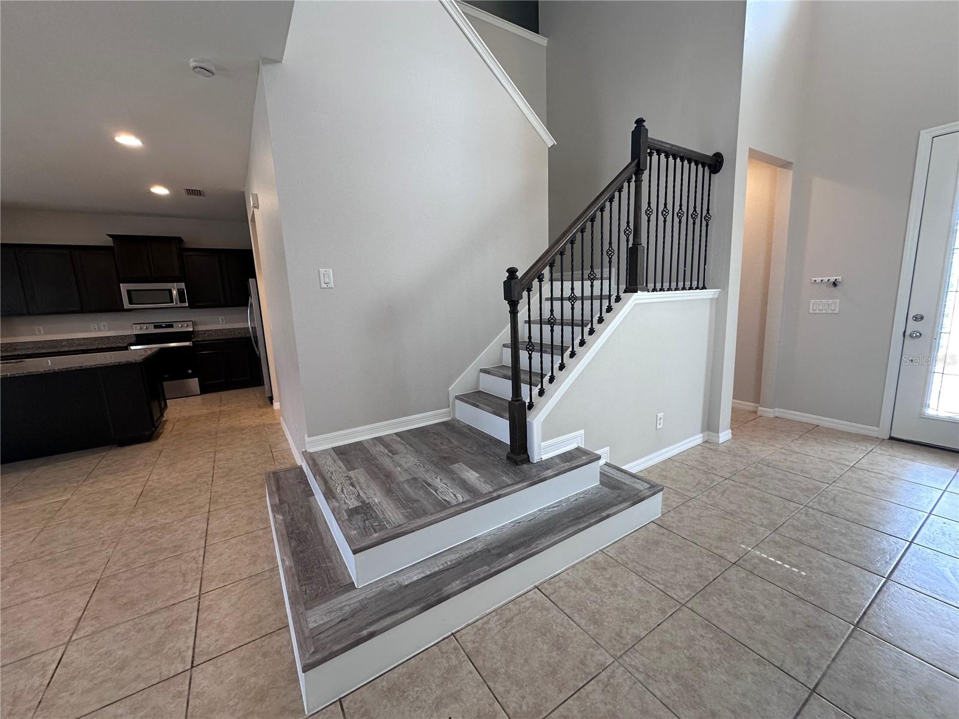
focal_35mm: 14
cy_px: 360
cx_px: 480
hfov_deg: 102.1
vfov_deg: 85.7
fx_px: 388
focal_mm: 2.22
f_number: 2.2
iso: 160
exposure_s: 1/120
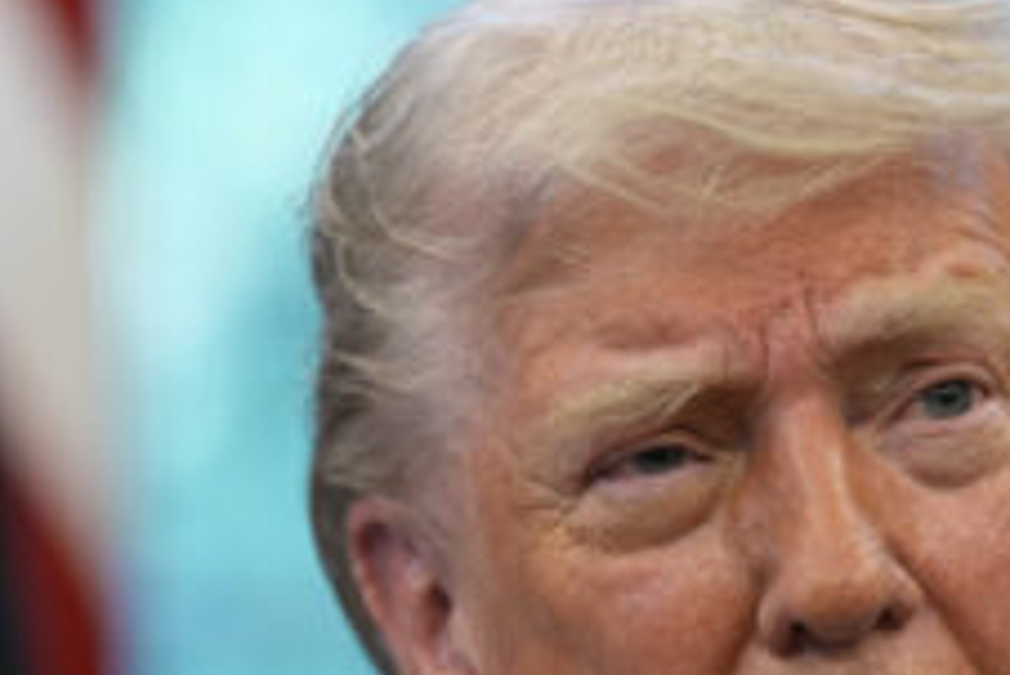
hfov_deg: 5.6
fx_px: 10415
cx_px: 635
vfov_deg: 3.7
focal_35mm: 371
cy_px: 505
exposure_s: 1/320
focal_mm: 200
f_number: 3.5
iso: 1600
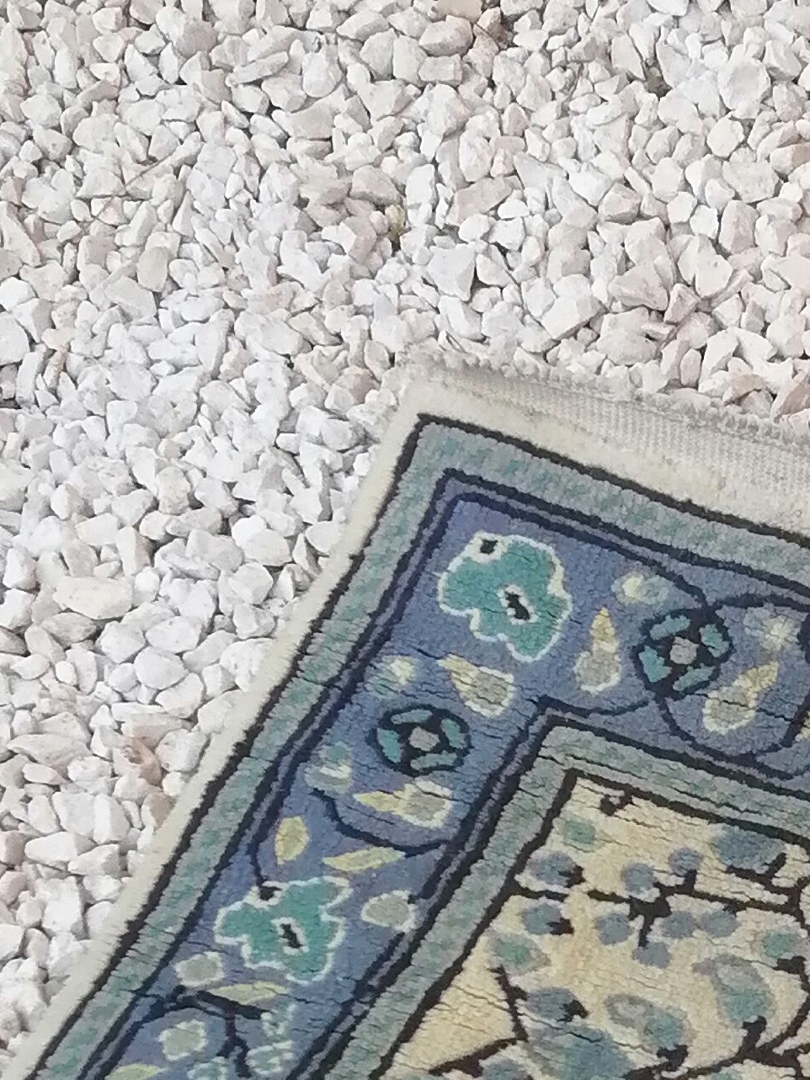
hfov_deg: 13.5
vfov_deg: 17.4
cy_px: 1413
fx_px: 3308
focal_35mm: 106
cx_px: 1052
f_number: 1.8
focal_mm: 5.4
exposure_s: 1/100
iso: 125
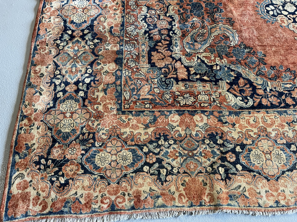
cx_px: 148
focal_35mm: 25
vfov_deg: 54.9
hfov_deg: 69.4
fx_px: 214
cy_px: 111
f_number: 1.6
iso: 250
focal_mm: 5.1
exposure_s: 1/60
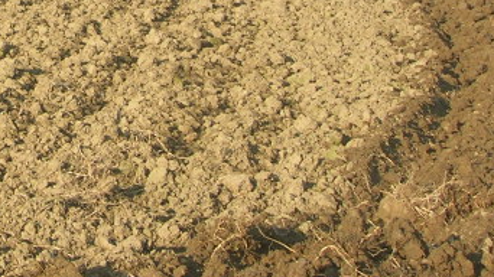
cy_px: -140
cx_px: -172
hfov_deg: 16.3
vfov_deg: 9.5
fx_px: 1624
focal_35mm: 124
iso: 64
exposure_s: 1/296
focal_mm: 7.8
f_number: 4.8
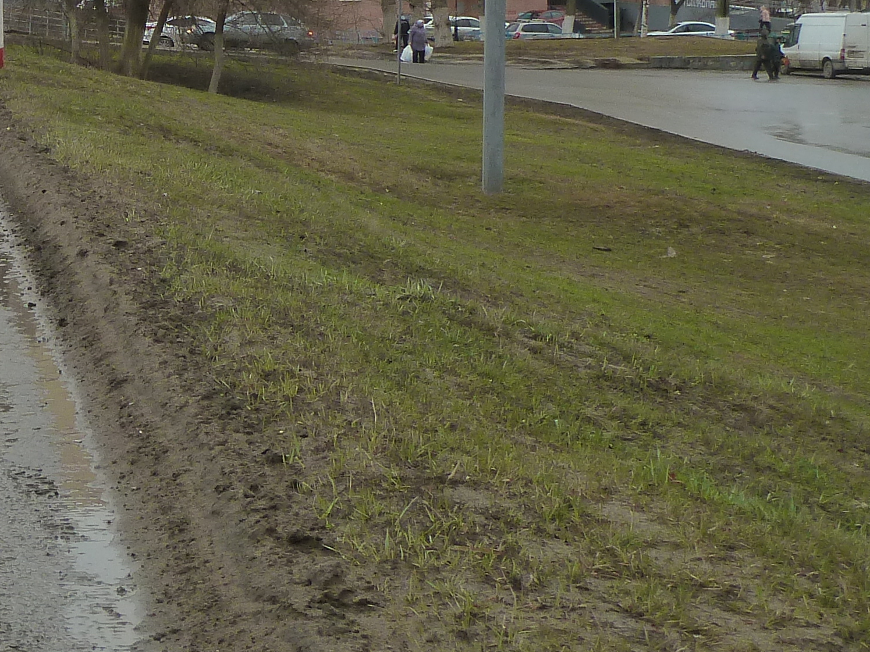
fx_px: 2689
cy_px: 108
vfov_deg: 13.7
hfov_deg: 17.3
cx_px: -248
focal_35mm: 107
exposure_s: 1/100
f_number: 3.6
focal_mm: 6.5
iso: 125
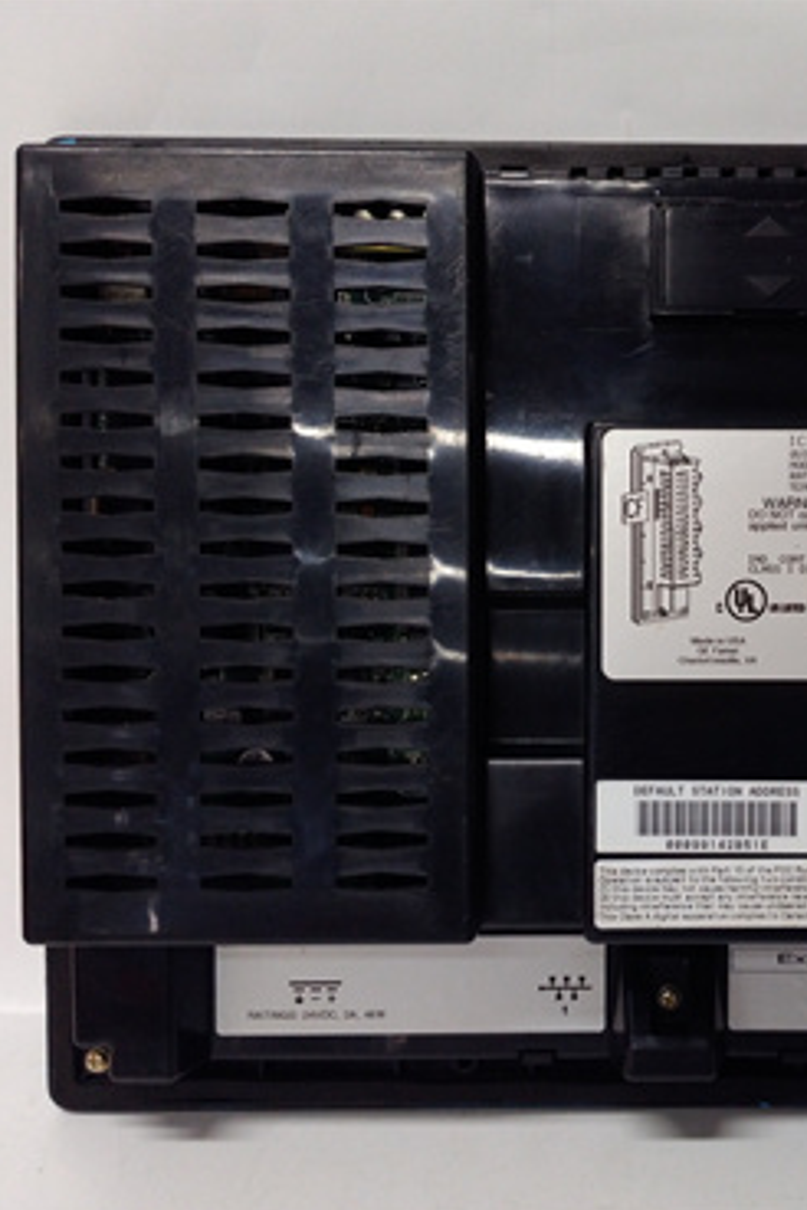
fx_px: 1278
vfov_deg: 50.7
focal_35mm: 38
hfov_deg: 33.9
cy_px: 608
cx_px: 653
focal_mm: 3.79
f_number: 2
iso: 261
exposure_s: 1/33
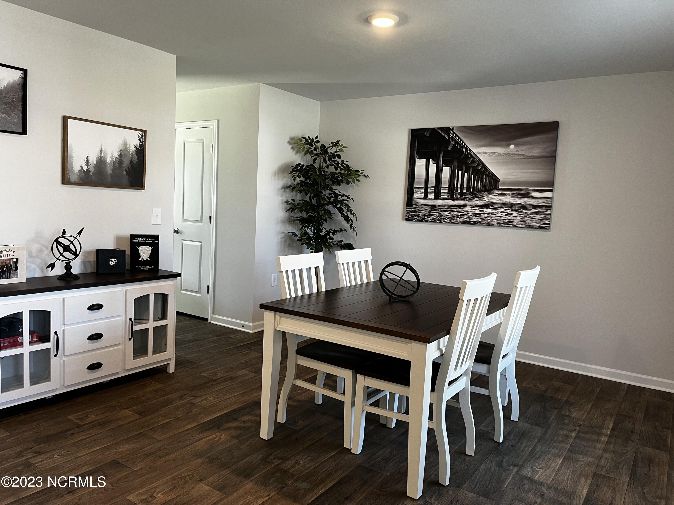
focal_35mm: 26
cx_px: 337
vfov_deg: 53.1
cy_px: 252
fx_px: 506
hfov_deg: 67.3
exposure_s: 1/60
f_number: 1.6
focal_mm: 5.1
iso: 125
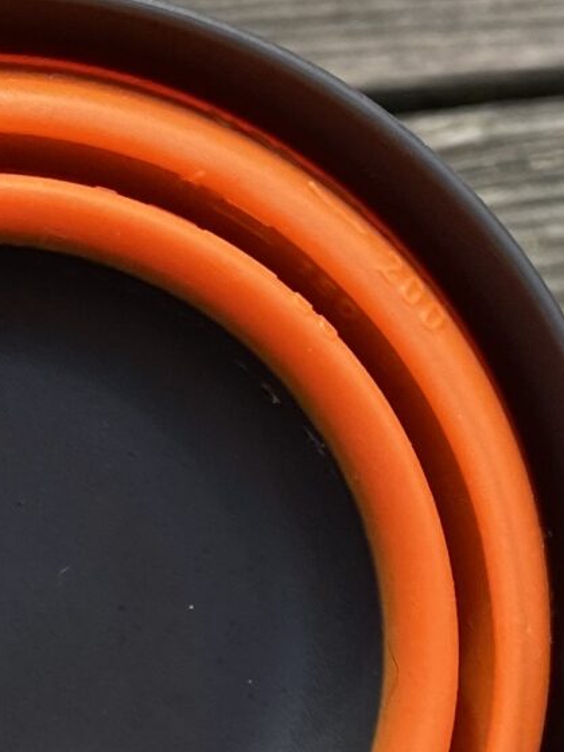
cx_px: -85
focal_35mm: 119
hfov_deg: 12.2
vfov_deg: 16.4
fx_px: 2586
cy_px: 623
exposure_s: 1/1193
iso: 32
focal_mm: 4.25
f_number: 1.8
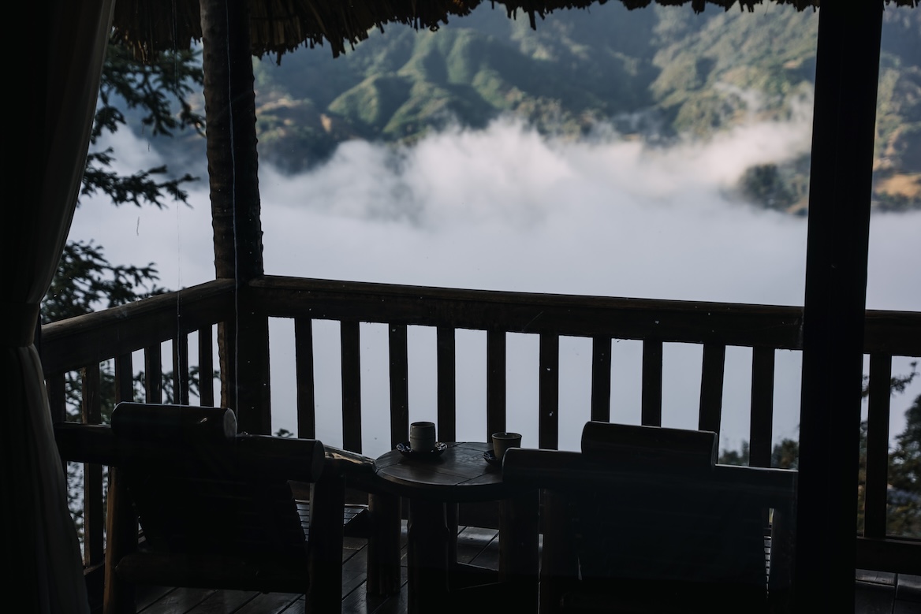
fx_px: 1430
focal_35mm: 56
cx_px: 460
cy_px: 307
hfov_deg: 35.7
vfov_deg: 24.2
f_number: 4
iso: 100
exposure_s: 1/200
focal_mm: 55.9
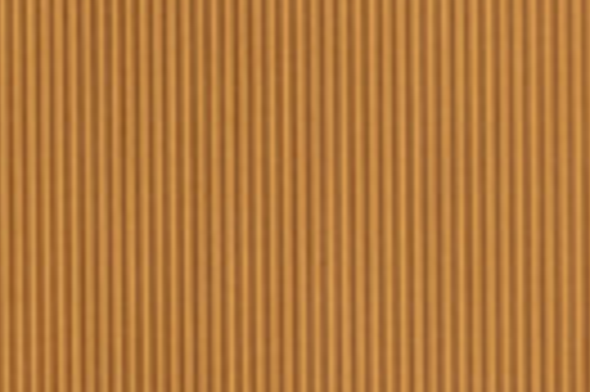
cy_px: 108
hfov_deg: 3.4
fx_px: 9592
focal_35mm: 586
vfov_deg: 2.3
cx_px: -1421
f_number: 5
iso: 500
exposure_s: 1/125
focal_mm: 75
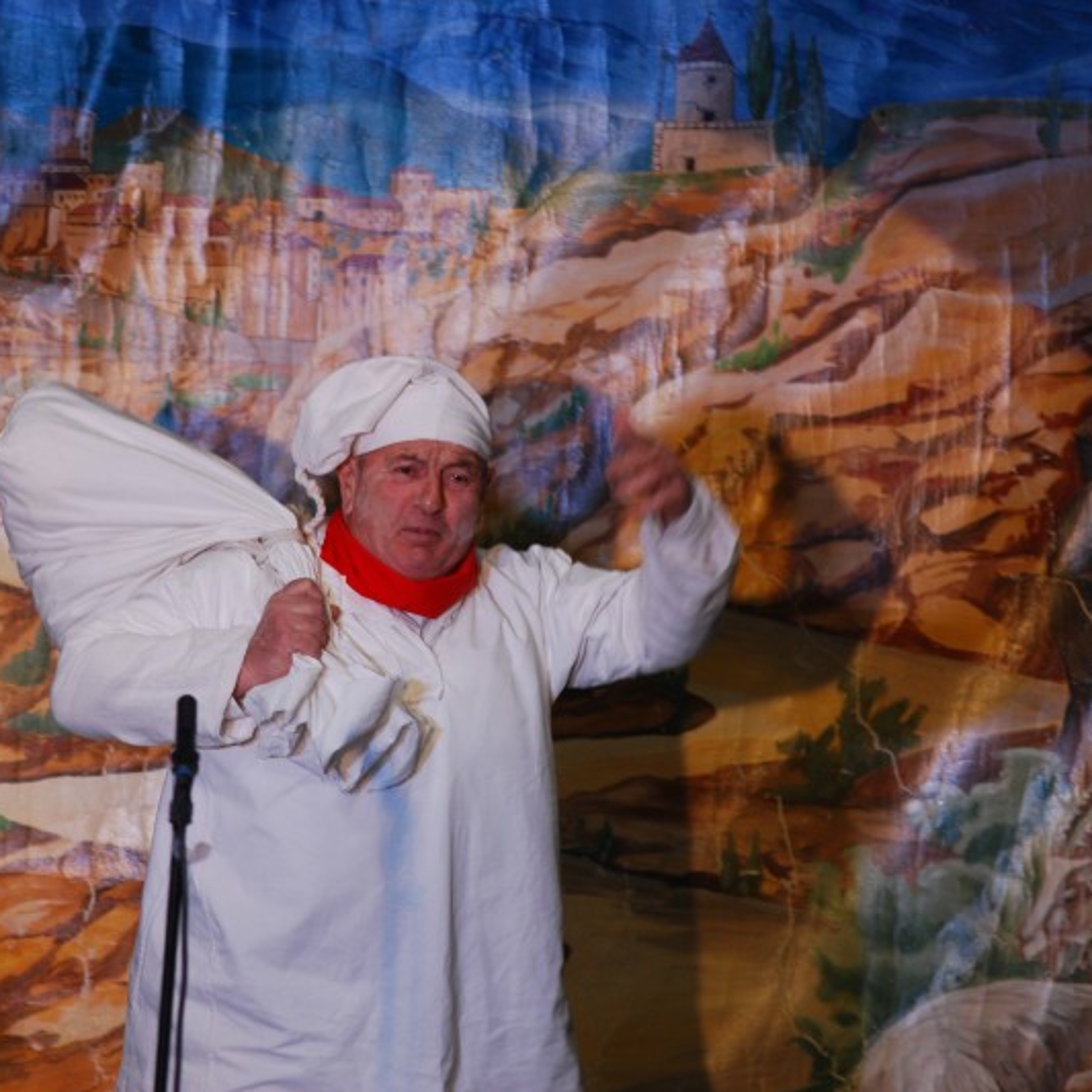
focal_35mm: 234
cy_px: 546
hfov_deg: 7.5
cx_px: 402
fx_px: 8352
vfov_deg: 7.5
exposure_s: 1/50
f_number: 5
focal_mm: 122
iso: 400
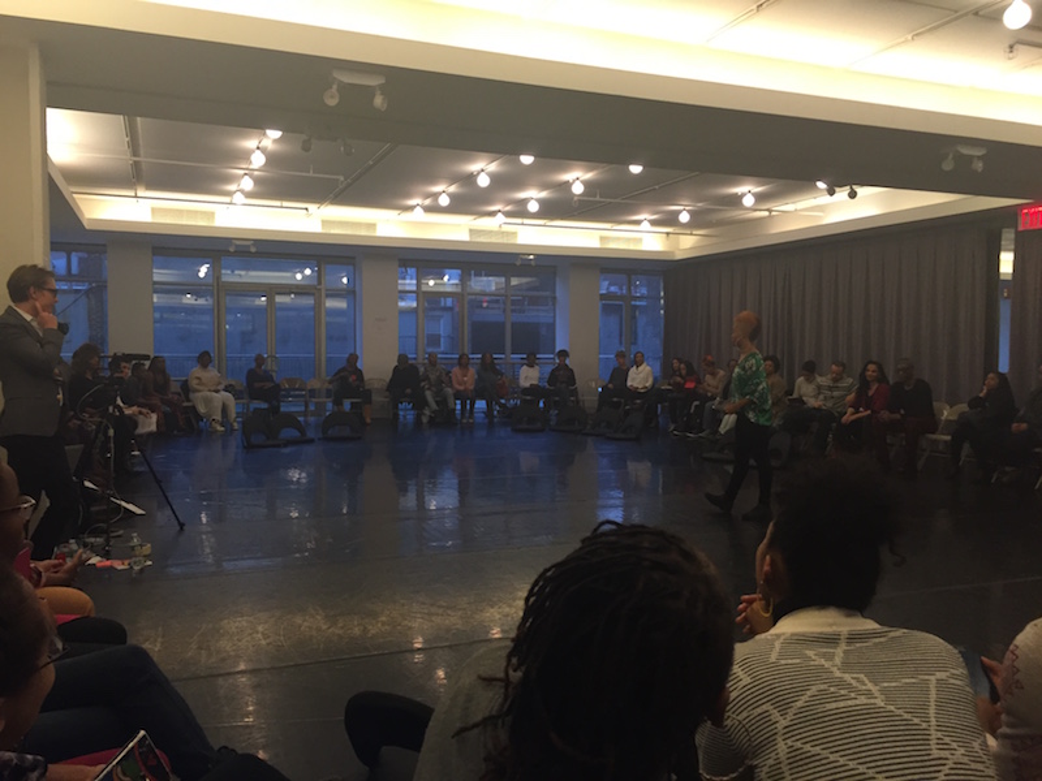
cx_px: 521
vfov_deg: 48.2
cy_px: 390
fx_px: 873
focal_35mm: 29
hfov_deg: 61.7
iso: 50
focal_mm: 4.15
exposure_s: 1/30
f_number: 2.2
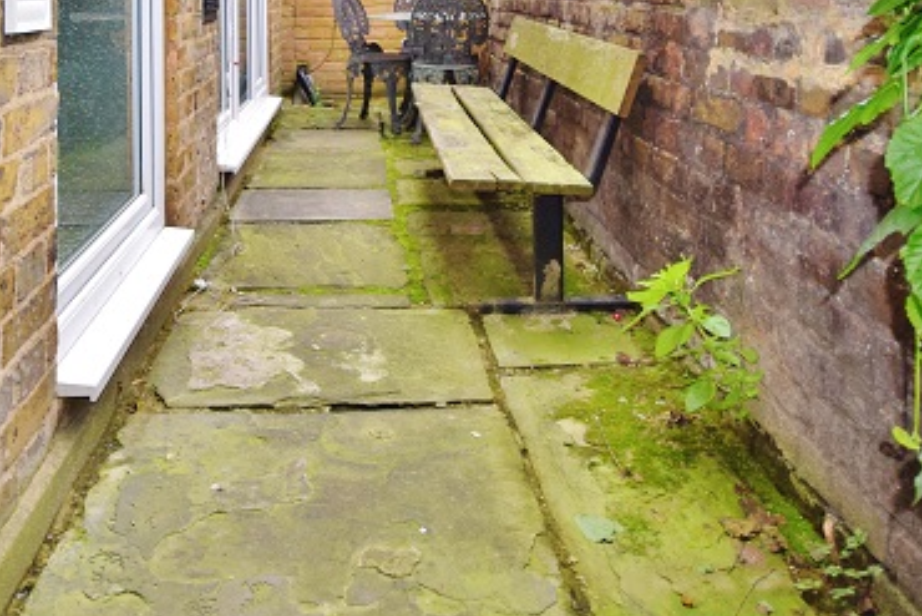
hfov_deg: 60.1
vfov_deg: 37.6
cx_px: 402
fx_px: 794
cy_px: -7
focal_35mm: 31
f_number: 5.6
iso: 450
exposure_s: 1/125
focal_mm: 10
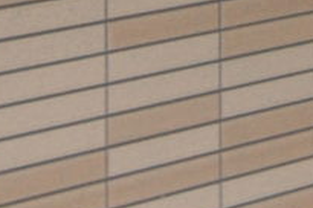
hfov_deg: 6.8
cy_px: -401
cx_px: 835
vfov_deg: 4.7
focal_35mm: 281
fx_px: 2439
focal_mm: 24
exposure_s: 1/40
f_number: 4
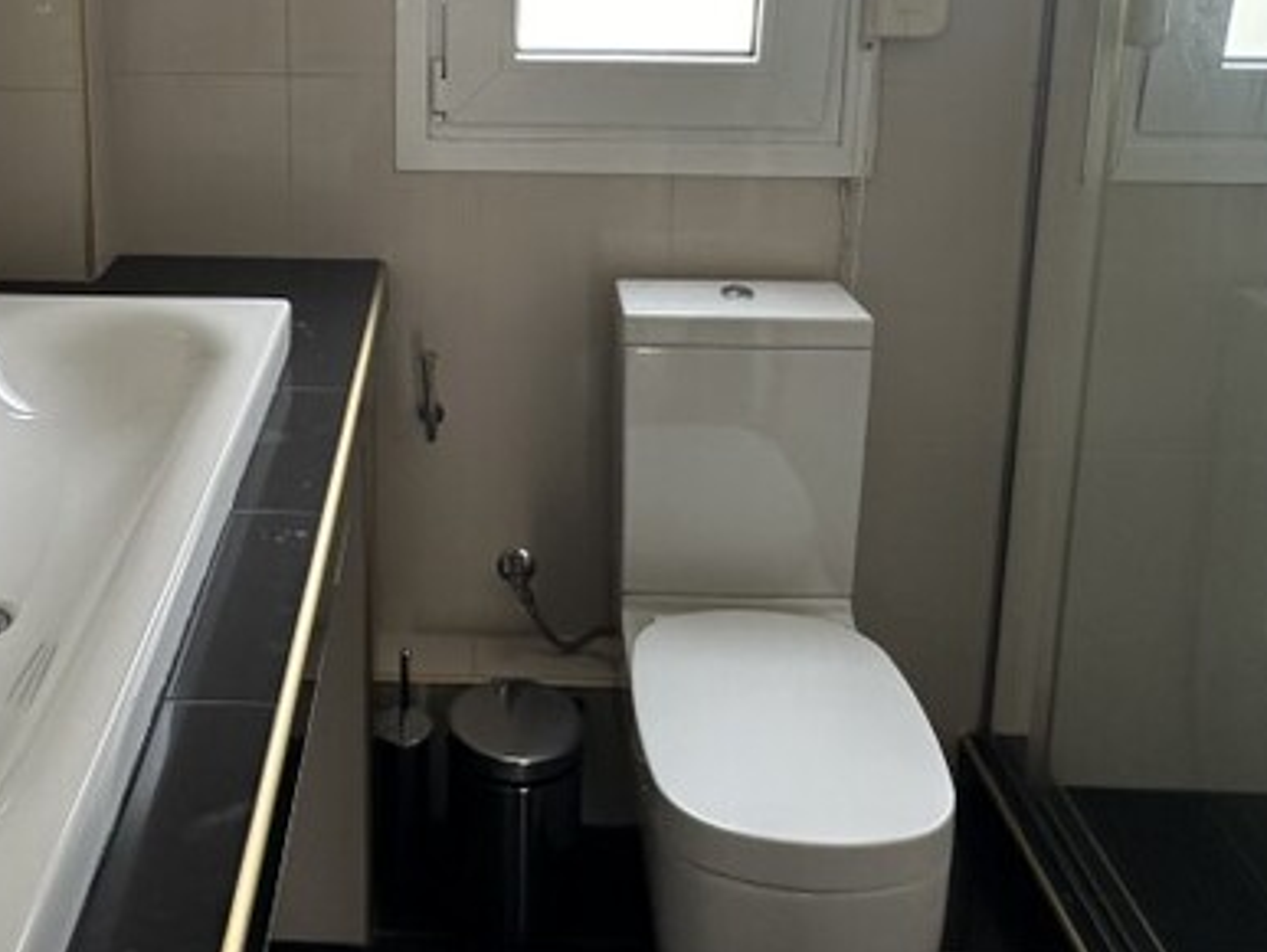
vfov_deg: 36.3
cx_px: 426
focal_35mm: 37
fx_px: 1356
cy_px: 95
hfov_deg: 49.3
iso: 160
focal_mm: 2.22
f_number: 2.2
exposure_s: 1/50
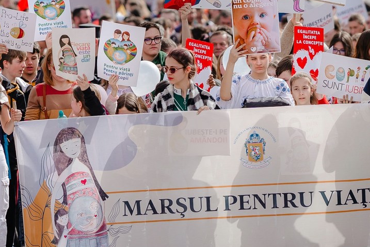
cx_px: 161
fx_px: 4954
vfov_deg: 2.8
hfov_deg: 4.3
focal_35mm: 482
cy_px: -67
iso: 50
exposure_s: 1/1600
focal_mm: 135
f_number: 2
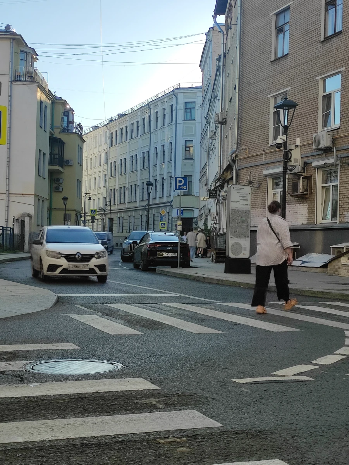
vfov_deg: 69.4
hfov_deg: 54.9
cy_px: 232
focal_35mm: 25
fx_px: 336
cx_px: 174
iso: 100
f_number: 1.89
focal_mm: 5.43
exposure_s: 1/1161
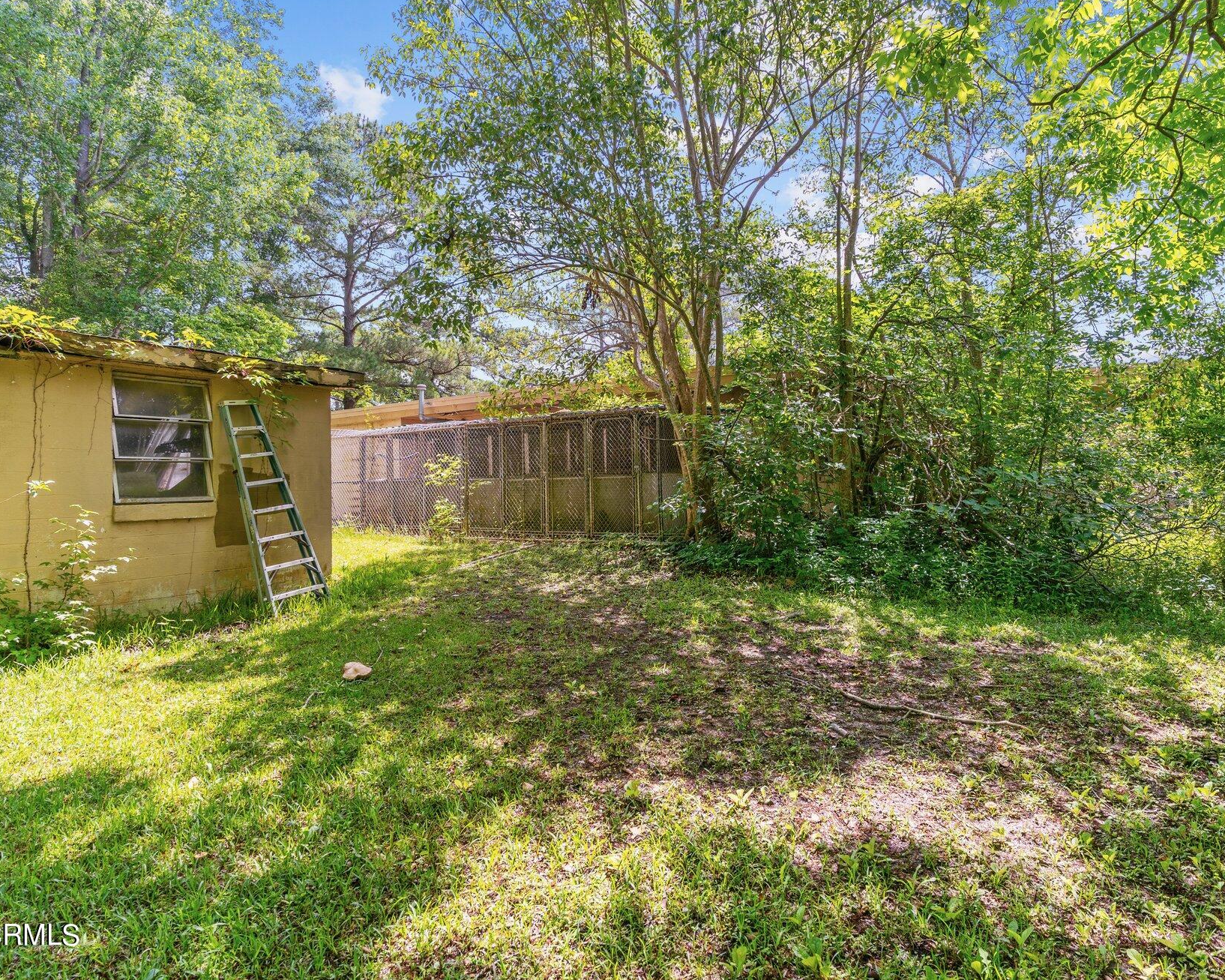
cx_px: 633
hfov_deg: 80.4
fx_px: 725
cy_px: 470
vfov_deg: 68.1
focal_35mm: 20
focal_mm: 17
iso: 125
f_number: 6.3
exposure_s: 1/160
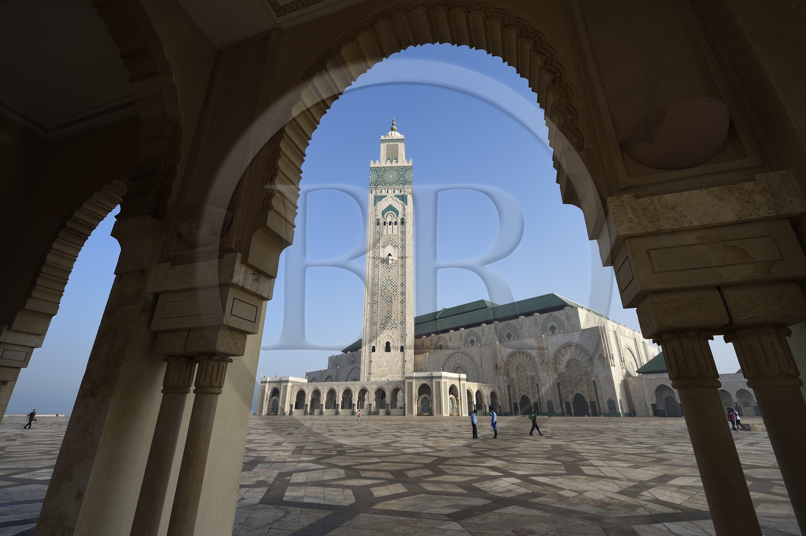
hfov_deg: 96.8
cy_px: 268
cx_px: 403
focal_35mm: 16
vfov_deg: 73.6
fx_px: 358
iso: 200
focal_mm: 16
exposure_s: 1/250
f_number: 13
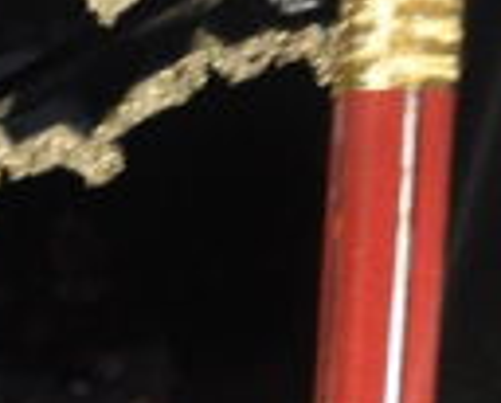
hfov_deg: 7.1
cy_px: 1037
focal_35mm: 236
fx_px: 3504
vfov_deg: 6.2
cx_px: -1123
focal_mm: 21
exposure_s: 1/200
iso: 500
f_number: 6.3
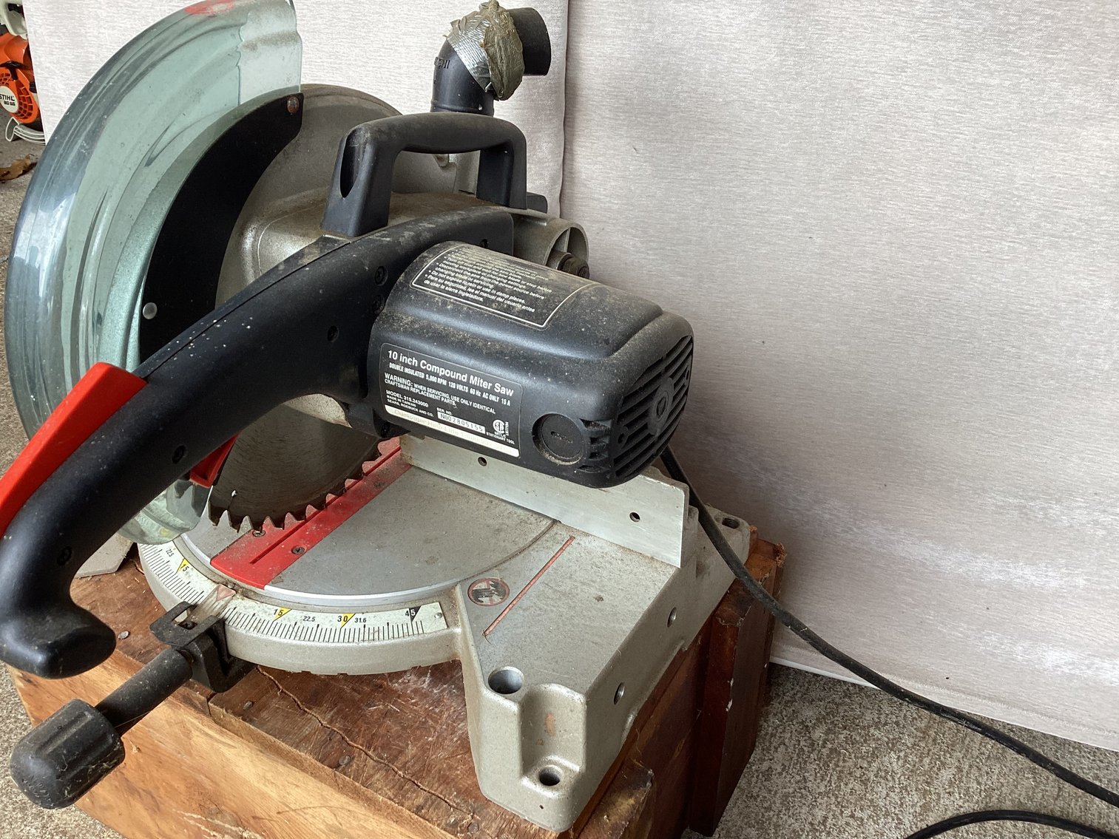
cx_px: 560
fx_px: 1002
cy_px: 420
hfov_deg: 58.3
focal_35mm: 31
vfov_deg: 45.4
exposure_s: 1/120
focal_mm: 3.3
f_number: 2.4
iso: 32
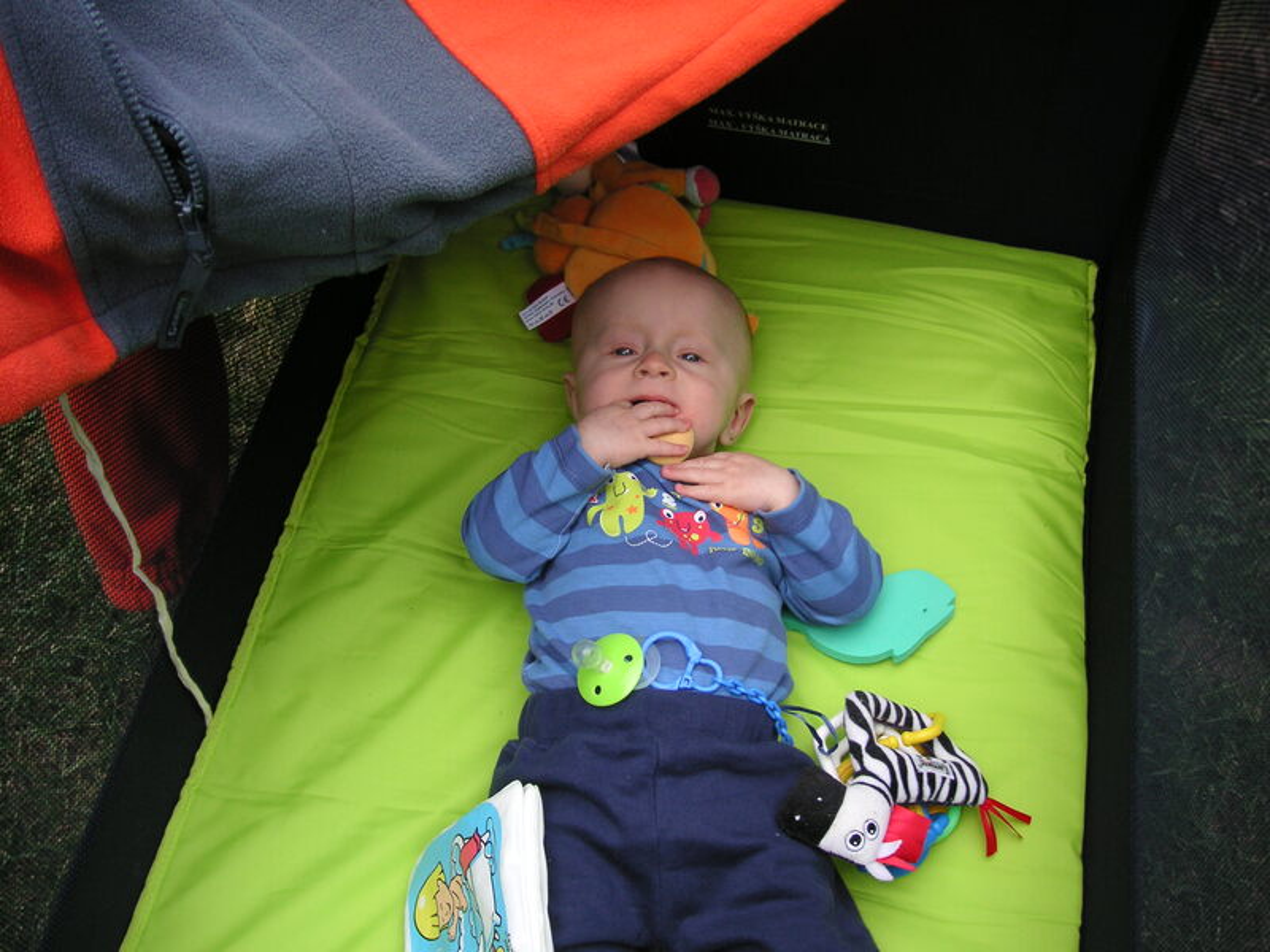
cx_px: 635
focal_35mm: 37
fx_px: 1357
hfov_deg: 50.1
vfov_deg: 38.7
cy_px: 476
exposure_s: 1/350
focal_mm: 6.1
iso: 50
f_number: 2.8
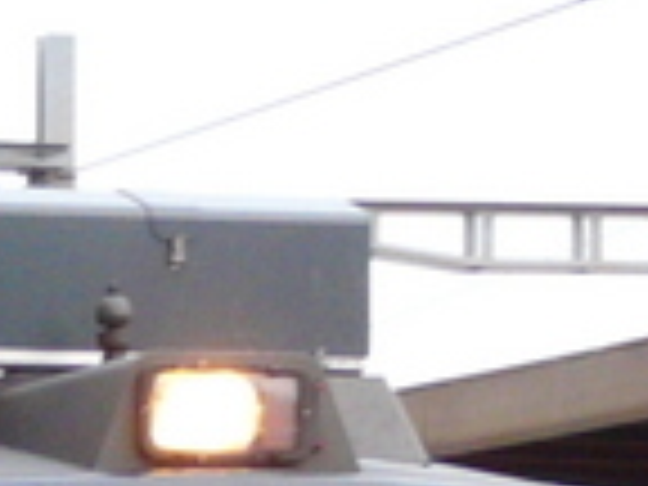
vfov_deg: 3.7
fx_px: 7525
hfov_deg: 4.9
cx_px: -302
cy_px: 1066
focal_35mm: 402
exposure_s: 1/25
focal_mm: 9.5
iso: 200
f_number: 3.2
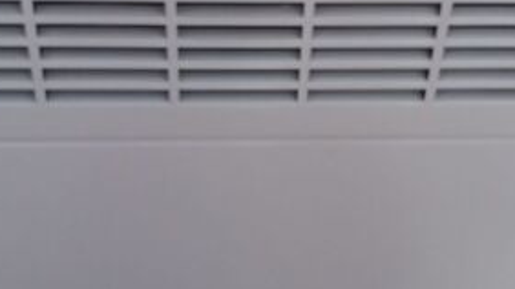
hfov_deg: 39.9
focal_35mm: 52
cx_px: 265
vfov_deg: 23.0
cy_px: 159
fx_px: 709
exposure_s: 1/33
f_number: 1.9
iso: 160
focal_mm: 3.7
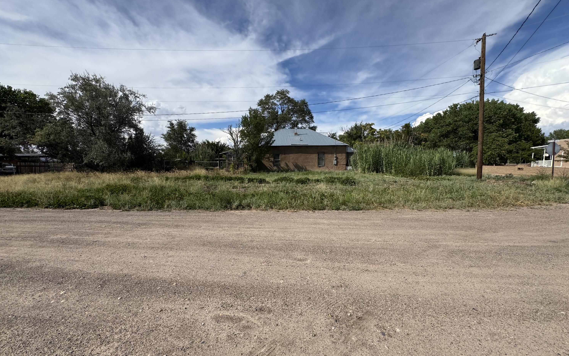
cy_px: 189
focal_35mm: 15
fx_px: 233
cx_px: 284
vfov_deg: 74.7
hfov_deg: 101.5
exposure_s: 1/2415
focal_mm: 2.22
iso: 50
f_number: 2.2
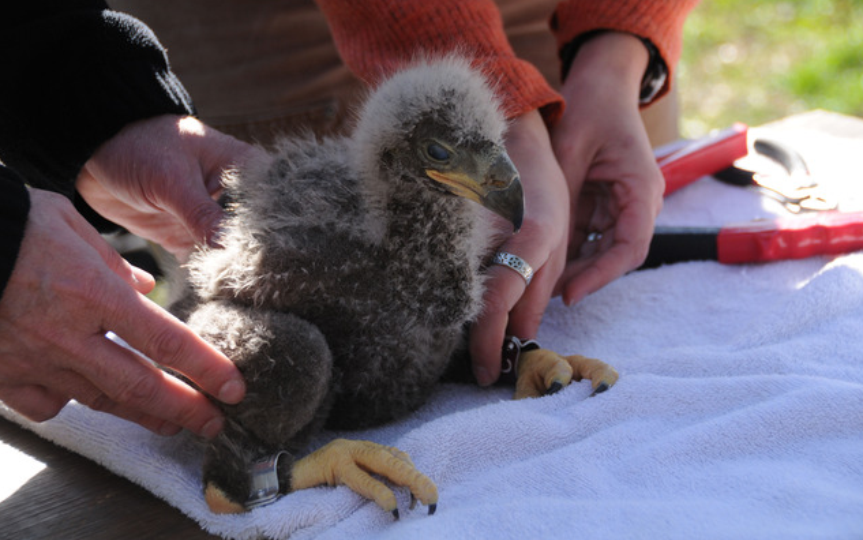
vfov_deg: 12.1
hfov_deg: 19.3
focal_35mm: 108
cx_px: 434
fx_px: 2541
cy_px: 253
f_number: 5
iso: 320
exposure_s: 1/400
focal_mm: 70
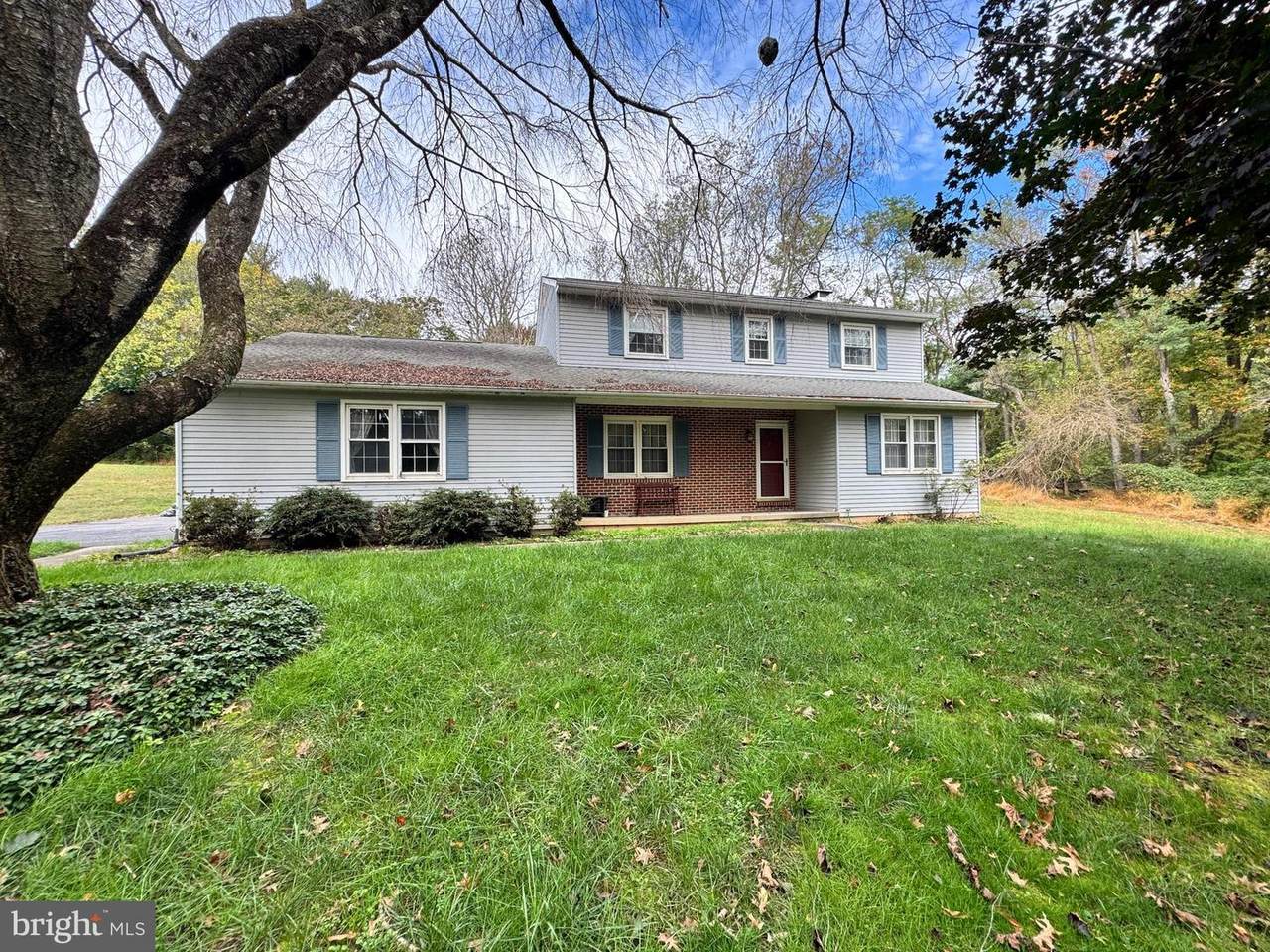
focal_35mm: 14
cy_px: 476
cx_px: 635
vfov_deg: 85.7
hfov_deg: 102.1
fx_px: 514
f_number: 2.2
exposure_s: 1/268
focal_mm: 2.22
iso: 40
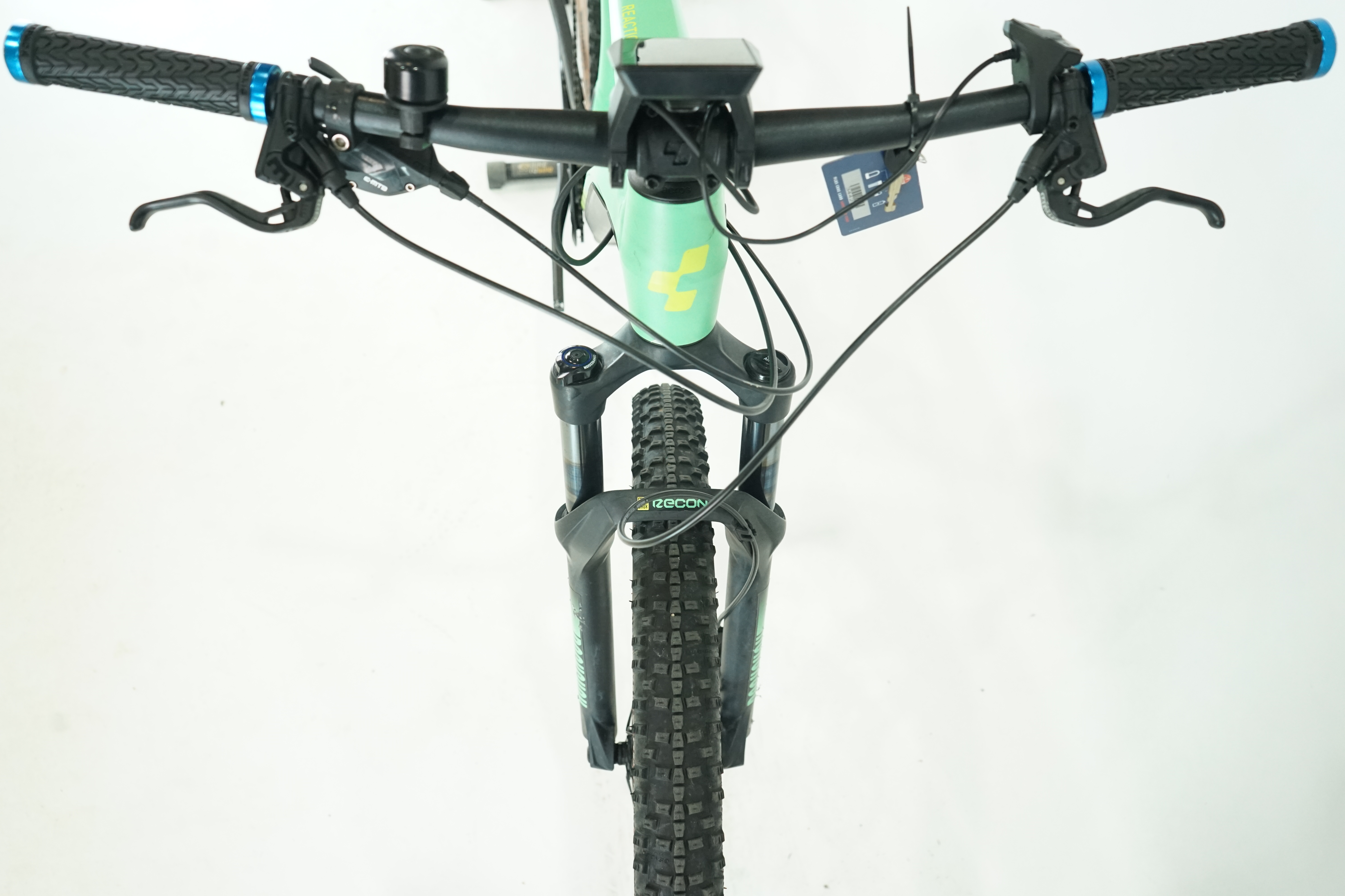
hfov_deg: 60.3
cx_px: 672
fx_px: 1158
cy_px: 448
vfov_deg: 42.3
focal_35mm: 31
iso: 2500
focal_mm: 31
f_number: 5
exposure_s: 1/200
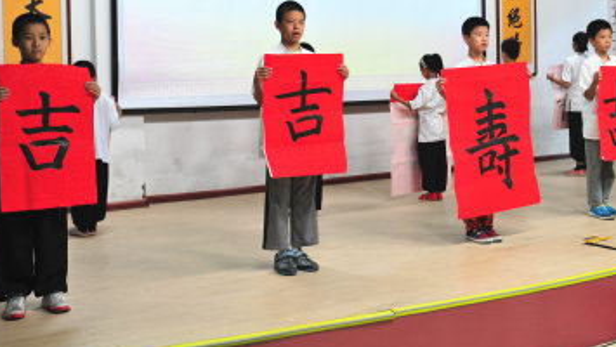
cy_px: 86
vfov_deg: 22.9
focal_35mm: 52
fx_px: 850
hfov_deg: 39.5
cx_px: 399
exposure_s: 1/30
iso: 200
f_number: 3.2
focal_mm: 24
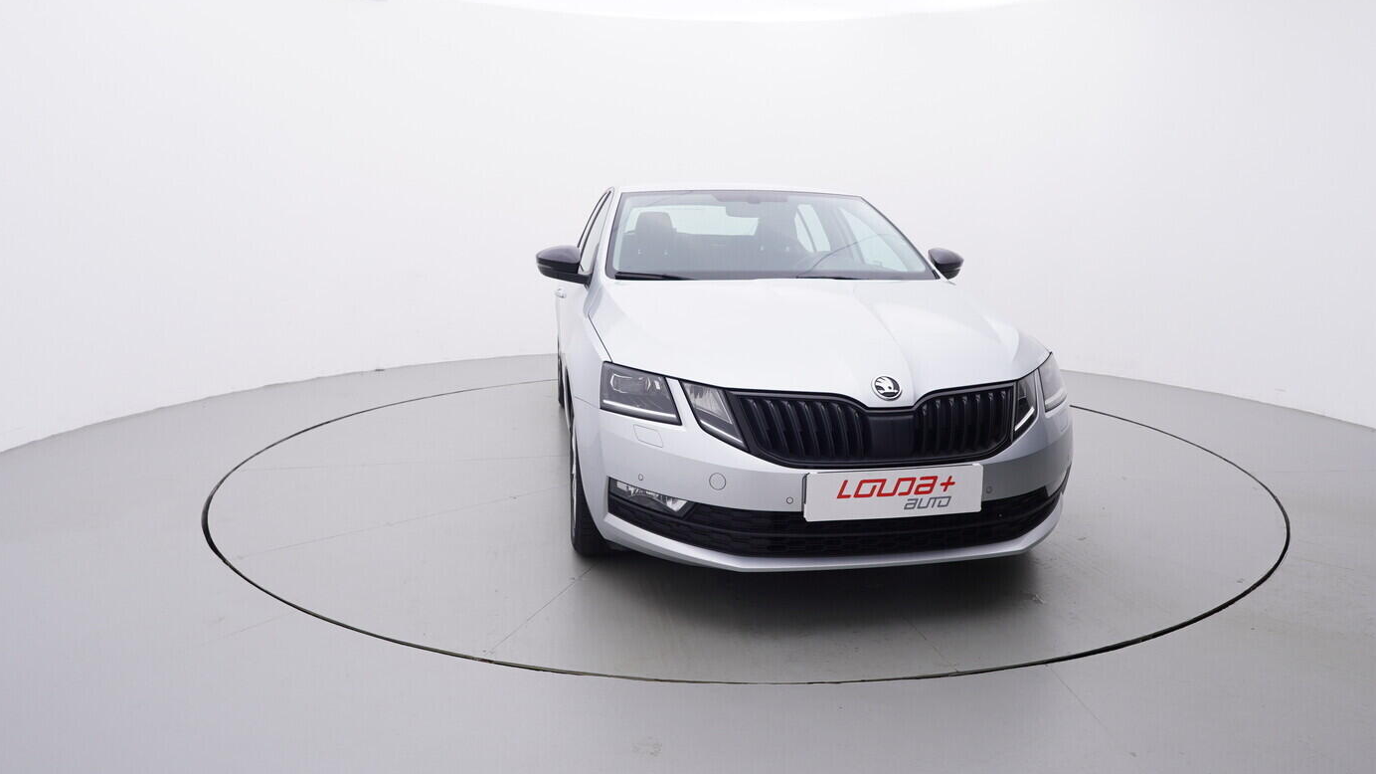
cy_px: 362
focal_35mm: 25
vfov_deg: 46.7
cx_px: 710
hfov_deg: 75.1
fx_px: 895
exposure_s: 1/80
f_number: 5
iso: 200
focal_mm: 15
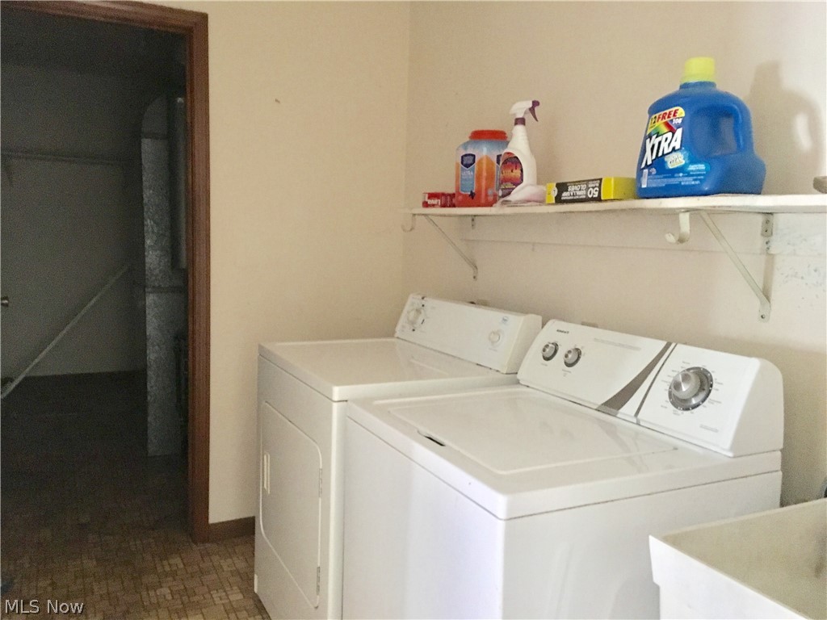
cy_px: 310
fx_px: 693
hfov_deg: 61.7
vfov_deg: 48.2
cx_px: 414
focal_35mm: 29
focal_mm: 4.15
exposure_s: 1/15
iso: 640
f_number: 2.2
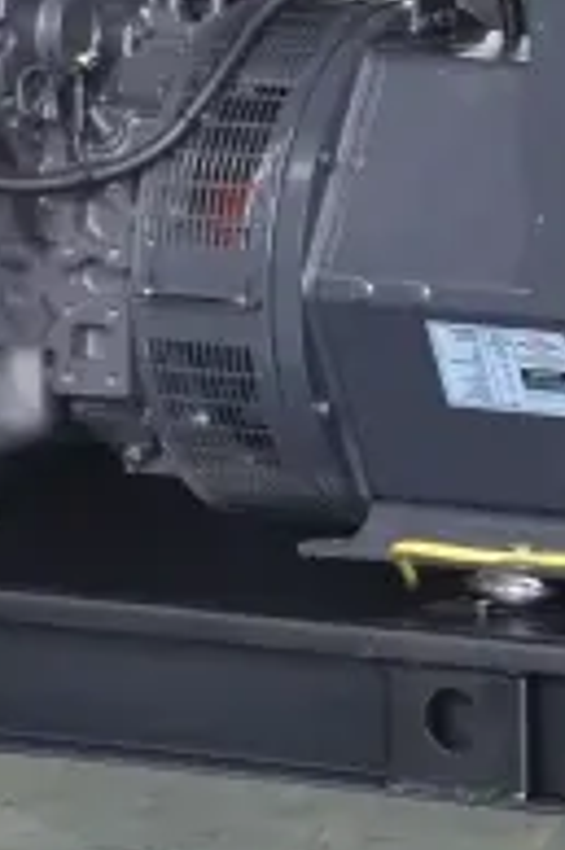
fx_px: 9032
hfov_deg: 3.6
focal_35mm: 383
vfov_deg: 5.4
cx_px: -53
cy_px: 9
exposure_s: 1/100
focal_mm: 62
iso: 640
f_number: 5.3
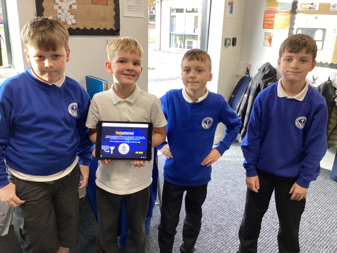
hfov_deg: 58.4
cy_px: 126
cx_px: 168
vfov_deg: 45.4
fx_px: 302
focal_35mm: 31
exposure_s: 1/60
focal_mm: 3.3
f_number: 2.4
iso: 80
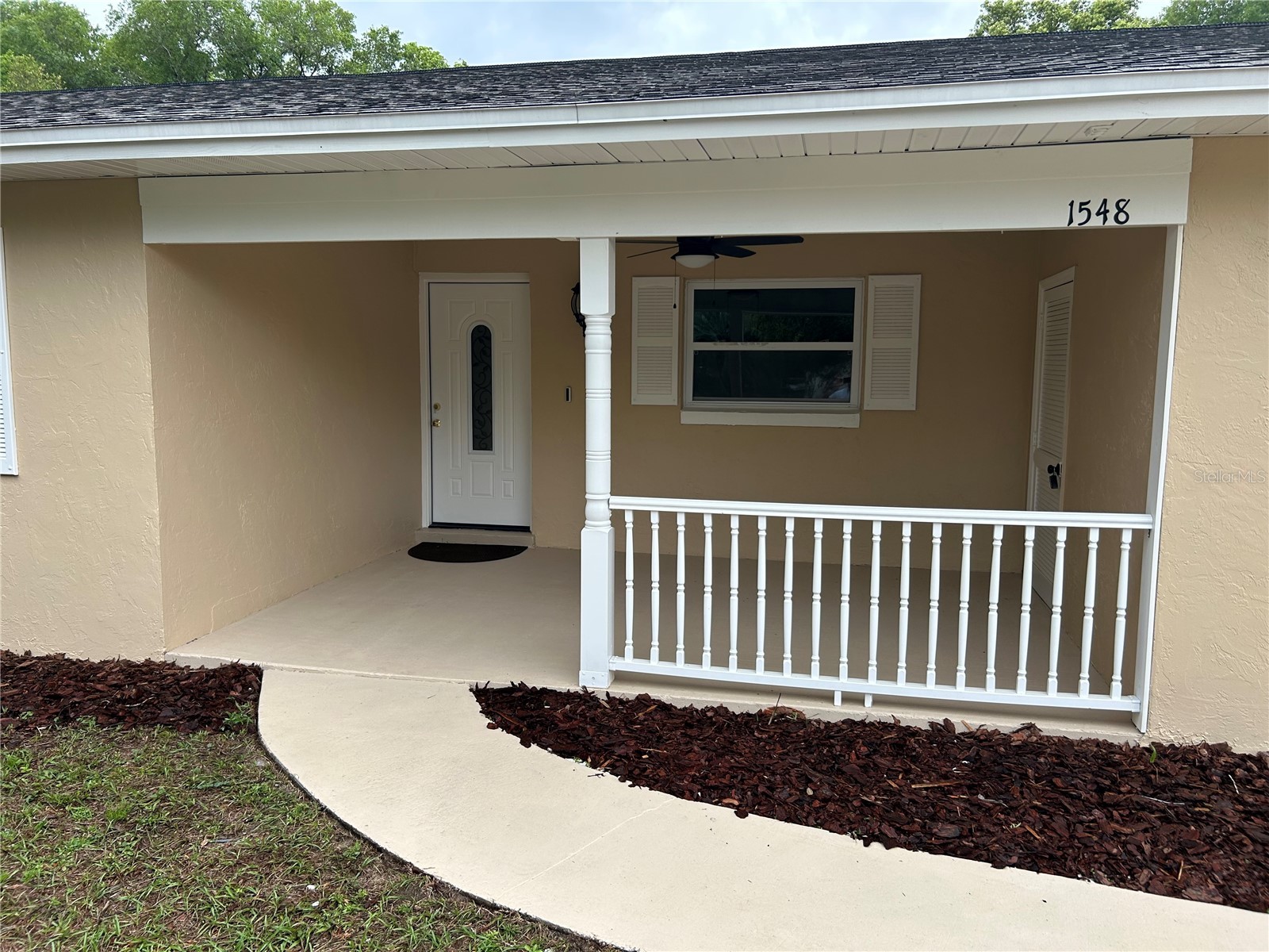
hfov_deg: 67.3
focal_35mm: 26
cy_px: 476
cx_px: 634
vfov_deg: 53.1
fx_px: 953
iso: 50
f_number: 1.5
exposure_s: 1/866
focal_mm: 5.7
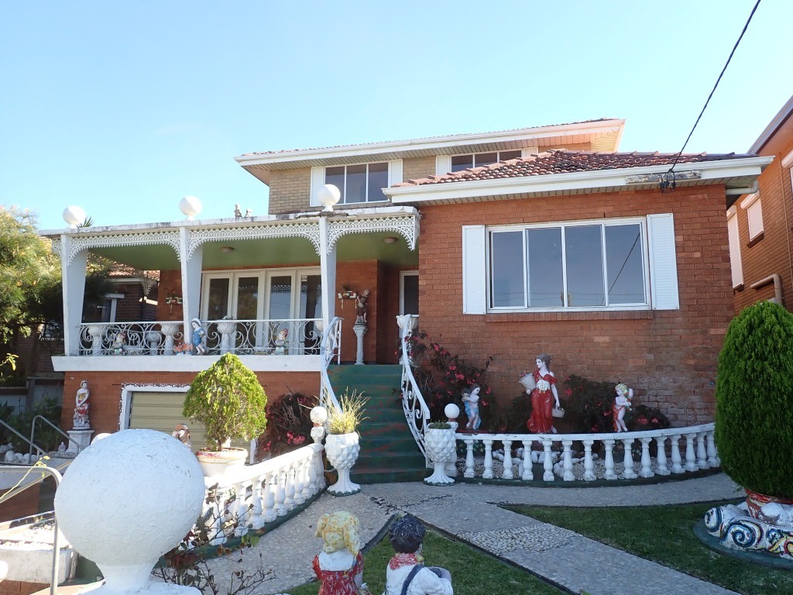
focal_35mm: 25
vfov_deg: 54.9
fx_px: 573
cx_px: 396
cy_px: 298
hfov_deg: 69.4
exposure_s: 1/400
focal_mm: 4.5
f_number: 2.8
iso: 100
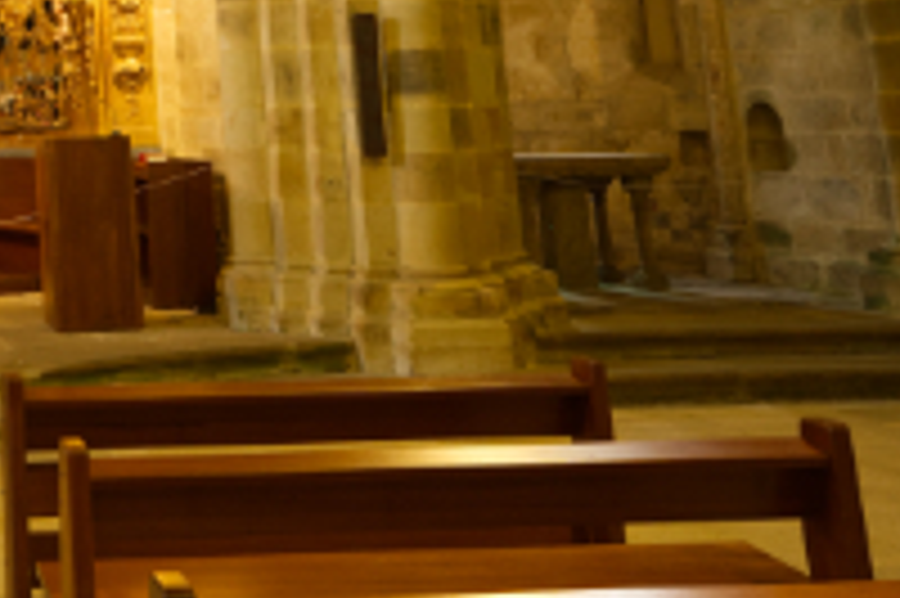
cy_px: -184
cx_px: -130
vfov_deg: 21.2
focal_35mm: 58
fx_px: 1443
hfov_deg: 30.4
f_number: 4
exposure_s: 1/15
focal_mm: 16.5
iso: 400
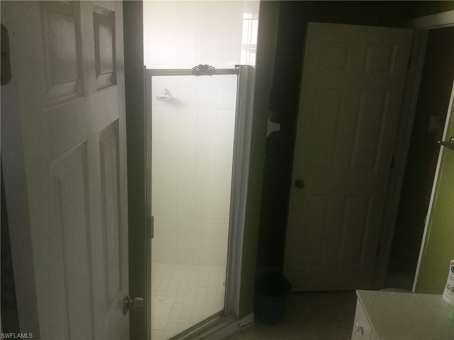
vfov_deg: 45.4
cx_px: 227
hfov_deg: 58.4
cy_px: 170
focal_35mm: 31
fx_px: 407
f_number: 2.4
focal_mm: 3.3
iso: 50
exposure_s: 1/30
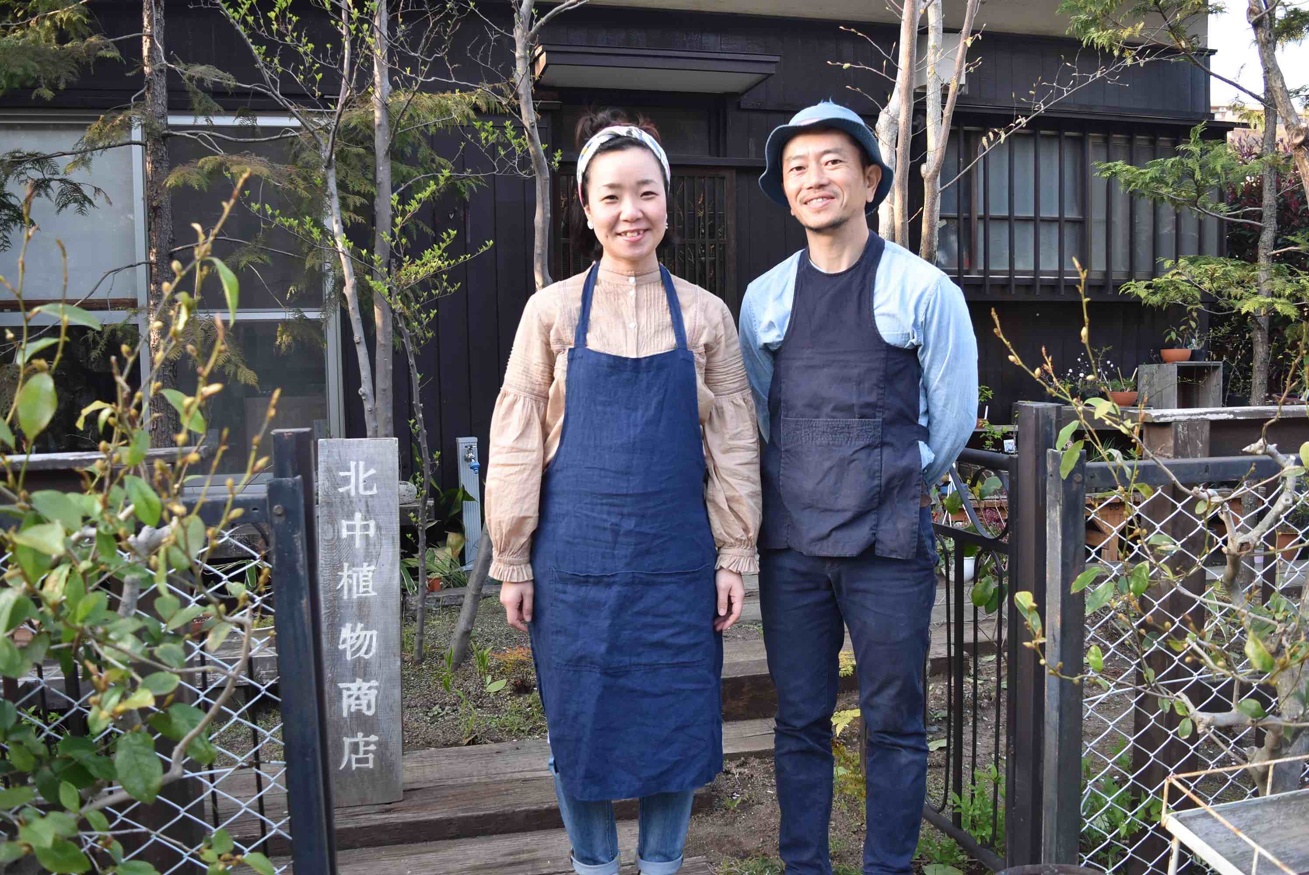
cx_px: 654
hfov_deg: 59.5
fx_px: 1146
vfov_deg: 41.8
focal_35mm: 32
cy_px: 438
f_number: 4.5
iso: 400
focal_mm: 21
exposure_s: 1/200
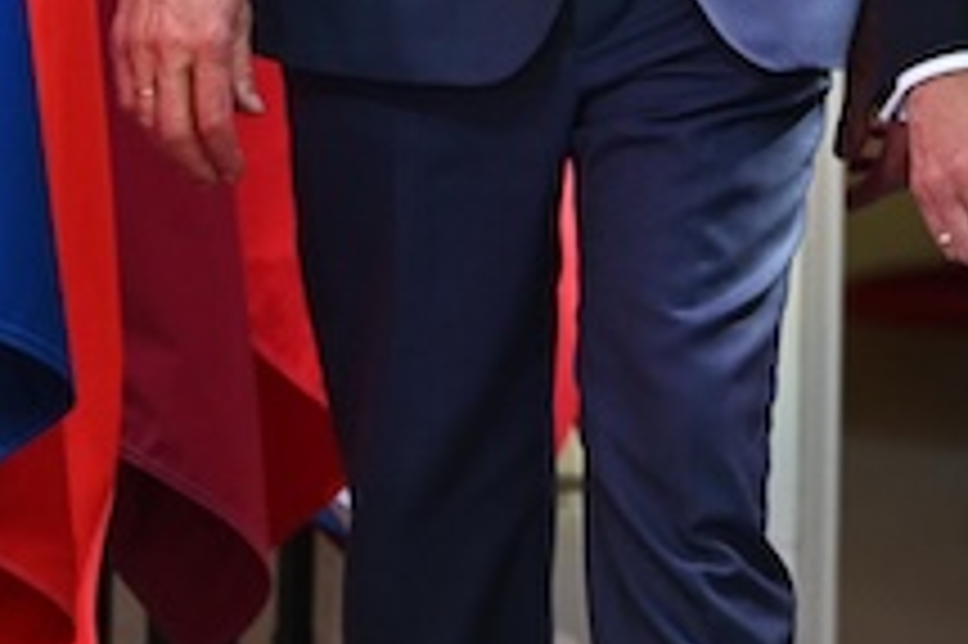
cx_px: 1400
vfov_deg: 2.0
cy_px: -248
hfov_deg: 2.9
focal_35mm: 699
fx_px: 18780
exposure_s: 1/2000
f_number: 2.8
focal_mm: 125
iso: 1250
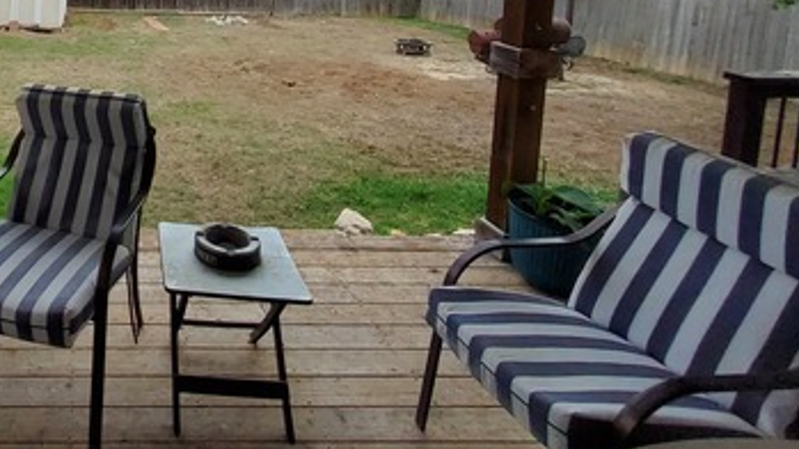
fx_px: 551
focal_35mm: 26
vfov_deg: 39.3
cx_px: 80
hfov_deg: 60.8
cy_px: 2
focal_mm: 1.13
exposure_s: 1/989
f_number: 2.2
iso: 50
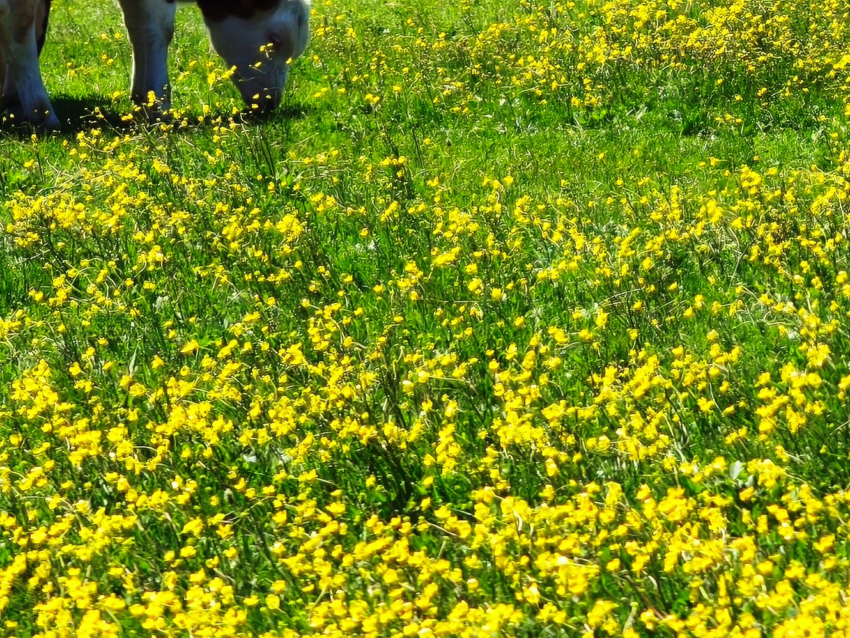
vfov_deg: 4.0
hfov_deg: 5.4
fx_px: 9038
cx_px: 968
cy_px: 144
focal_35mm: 368
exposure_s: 1/241
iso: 50
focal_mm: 8.8
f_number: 2
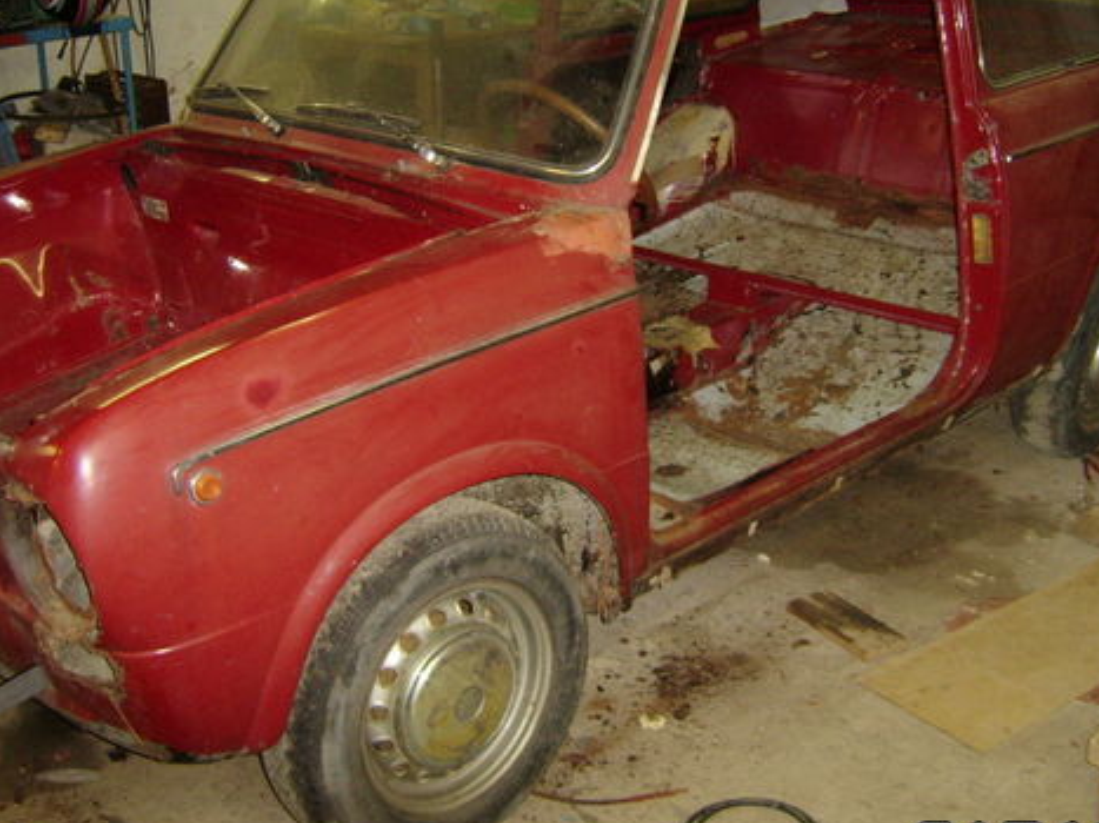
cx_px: 560
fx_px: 1524
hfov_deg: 39.7
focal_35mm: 48
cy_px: 294
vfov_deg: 30.1
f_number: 2.8
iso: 200
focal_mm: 5.95
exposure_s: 1/30
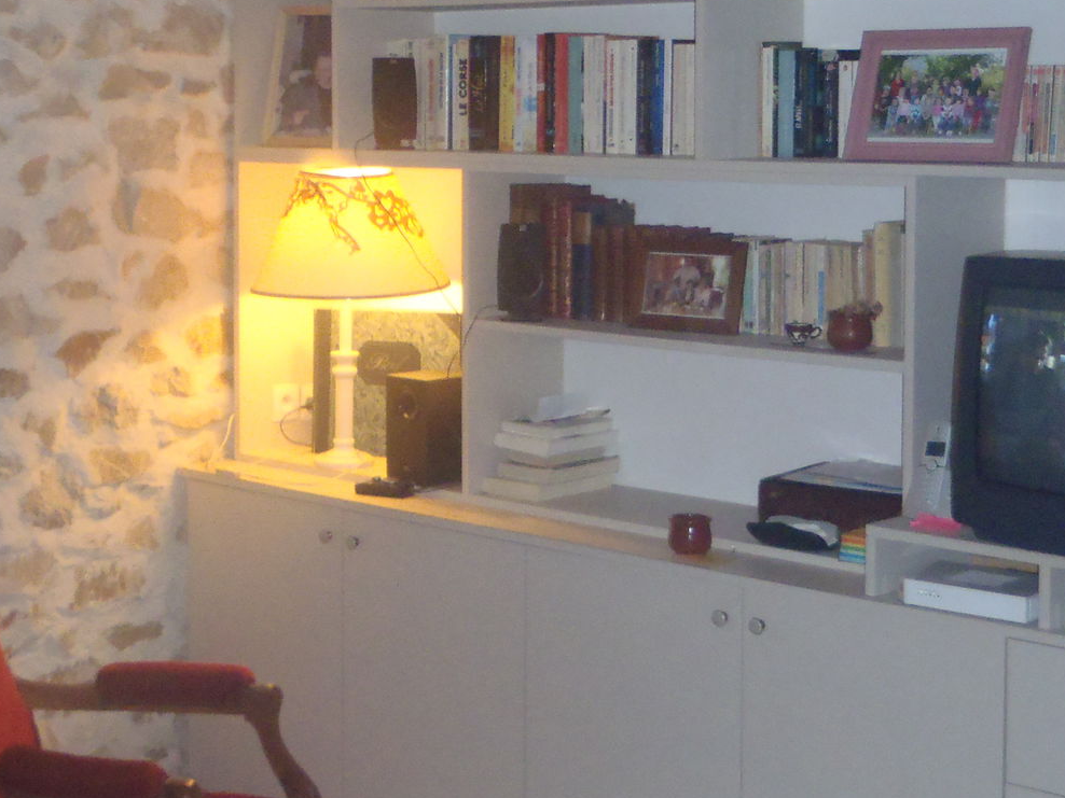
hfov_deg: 28.4
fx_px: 2092
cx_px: 374
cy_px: 260
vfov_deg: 21.5
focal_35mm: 68
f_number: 4.3
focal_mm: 7.57
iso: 640
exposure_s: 1/40
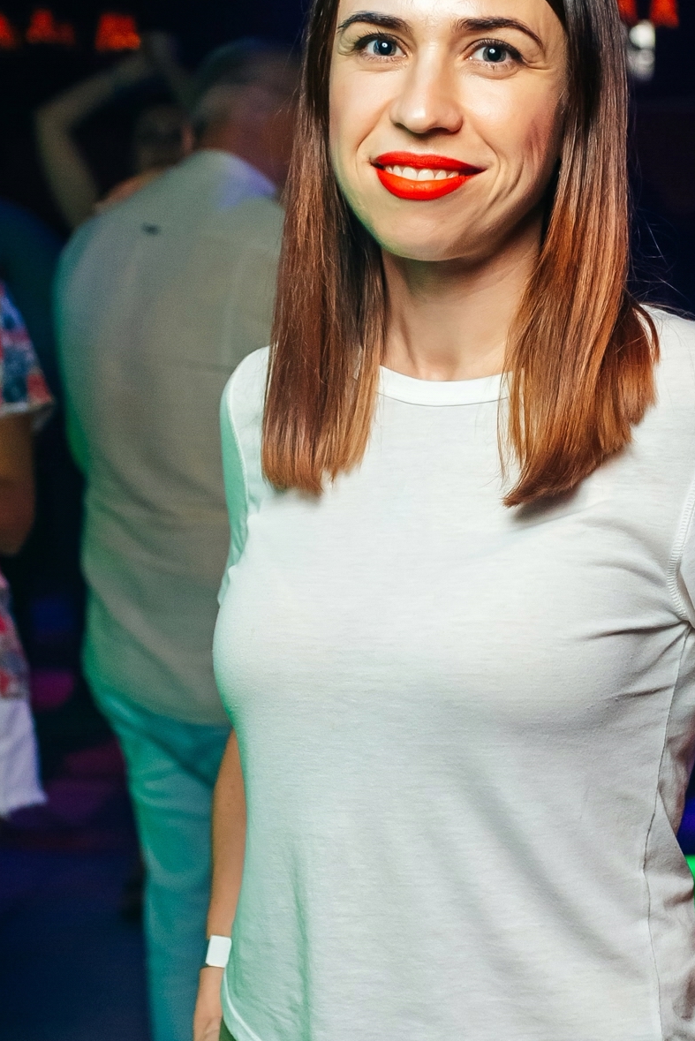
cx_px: 455
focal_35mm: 57
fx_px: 1649
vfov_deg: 34.9
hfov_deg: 23.7
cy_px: 644
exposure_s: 1/50
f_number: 4
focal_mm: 35
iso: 2500
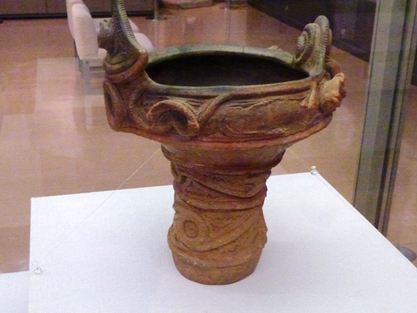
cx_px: 208
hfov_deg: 41.2
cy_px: 156
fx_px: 554
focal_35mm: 46
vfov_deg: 31.5
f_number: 4
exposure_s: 1/100
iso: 1600
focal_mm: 8
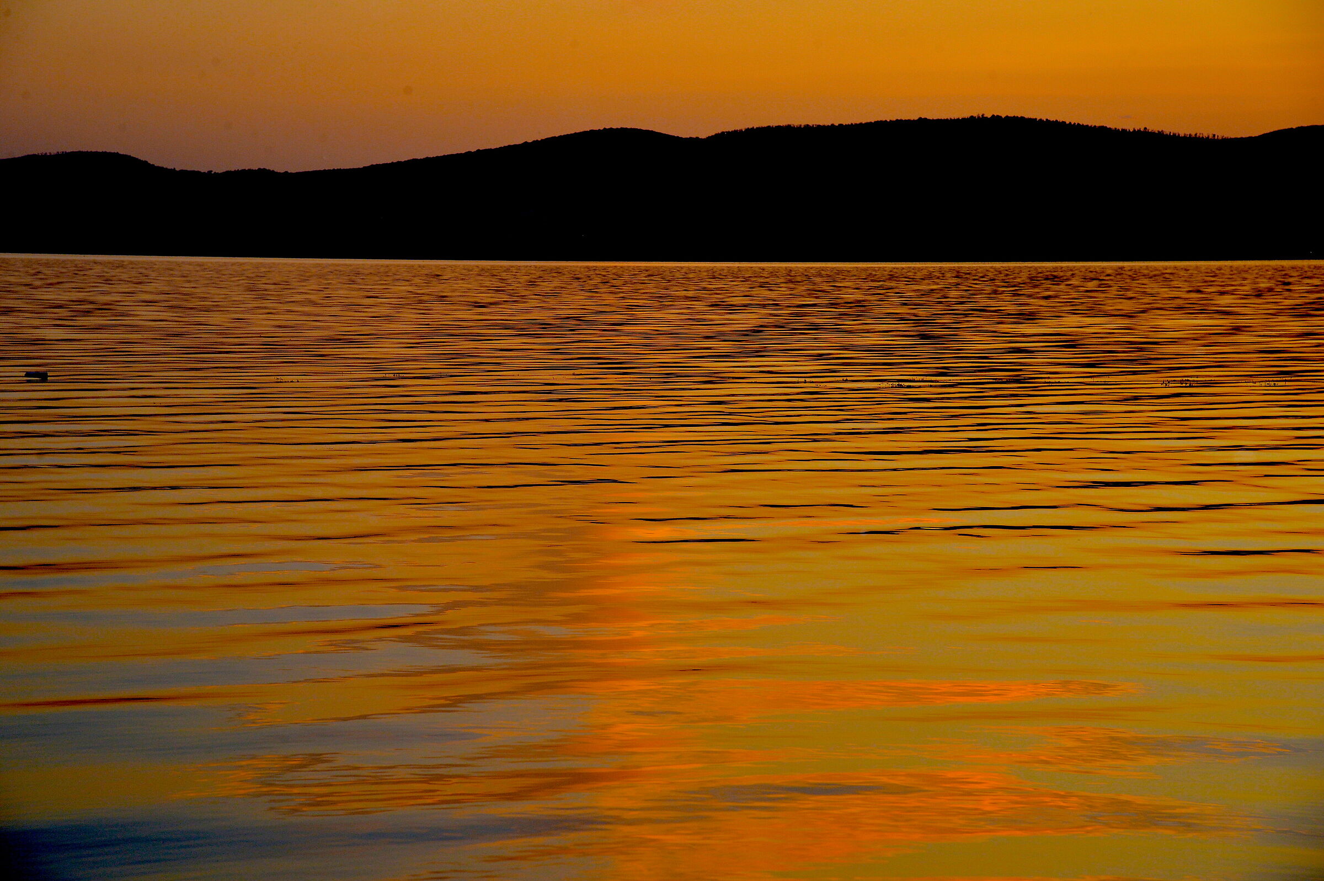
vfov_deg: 14.4
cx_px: 662
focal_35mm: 95
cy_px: 440
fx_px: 3492
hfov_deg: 21.5
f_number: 9
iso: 800
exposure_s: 1/200
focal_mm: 95
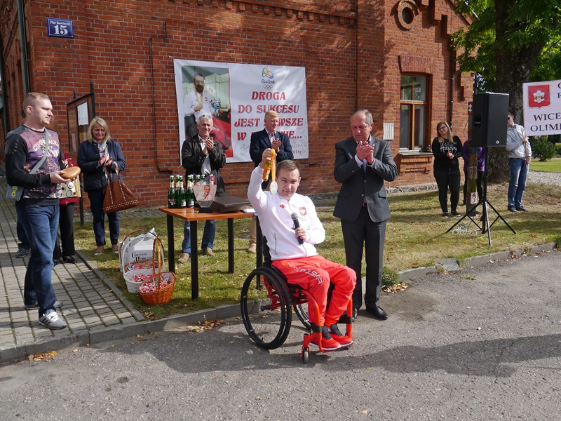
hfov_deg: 63.4
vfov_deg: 49.7
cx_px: 280
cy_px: 210
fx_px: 454
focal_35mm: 28
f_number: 7.1
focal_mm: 14
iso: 160
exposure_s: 1/400
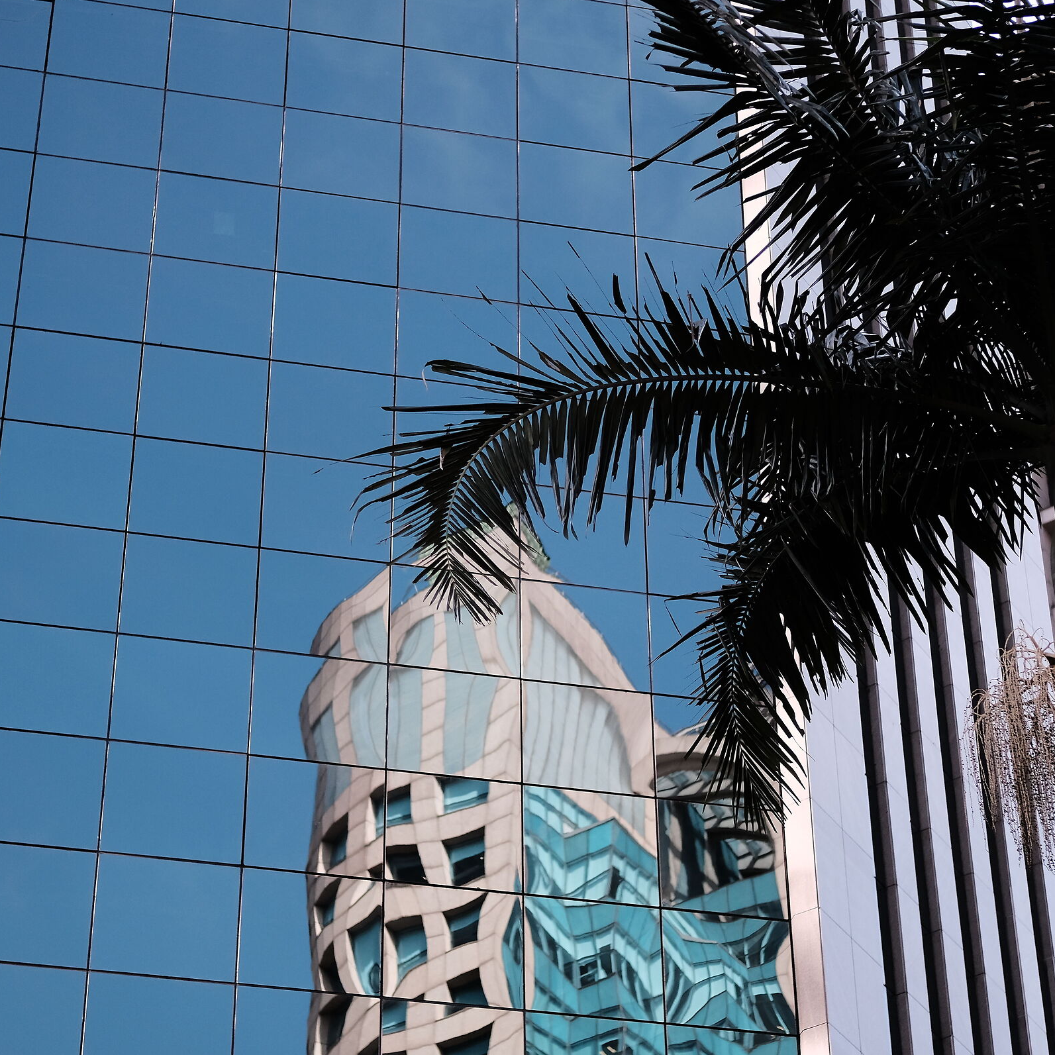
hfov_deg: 18.1
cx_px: 521
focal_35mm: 96
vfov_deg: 18.1
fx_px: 3310
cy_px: 526
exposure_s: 1/4000
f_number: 2
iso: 640
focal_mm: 50
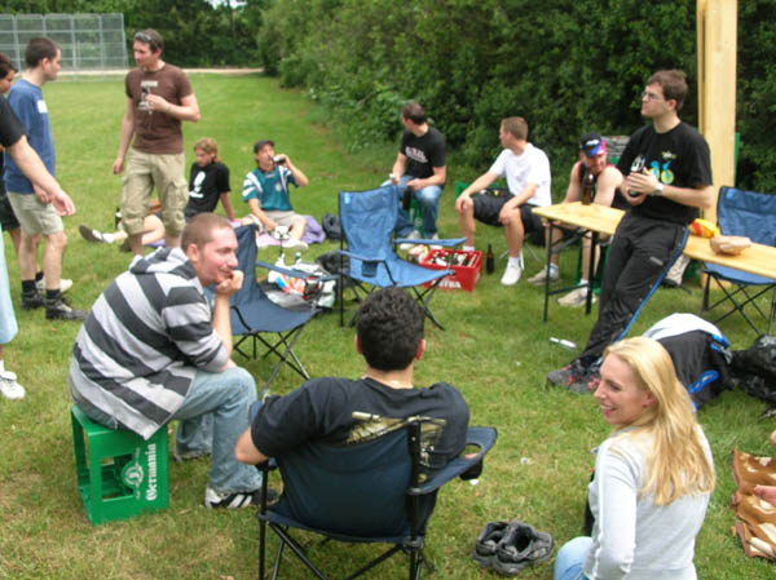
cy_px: 290
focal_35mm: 36
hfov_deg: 51.4
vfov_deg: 39.6
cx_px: 388
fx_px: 806
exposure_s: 1/172
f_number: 3.7
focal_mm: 6
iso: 50
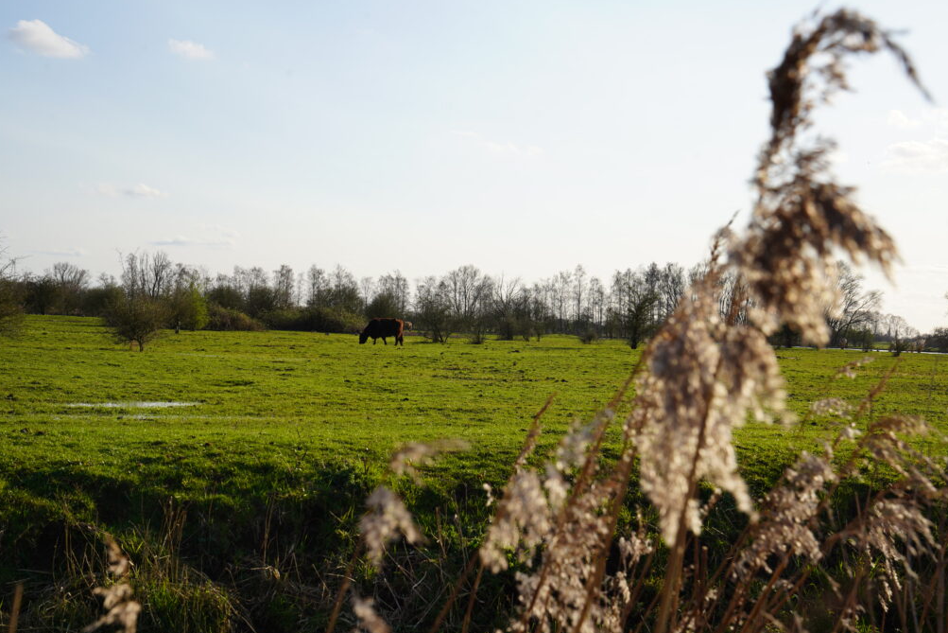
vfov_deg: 28.1
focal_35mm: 48
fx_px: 1264
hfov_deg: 41.1
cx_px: 477
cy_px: 312
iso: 100
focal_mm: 47
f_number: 10
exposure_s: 1/160
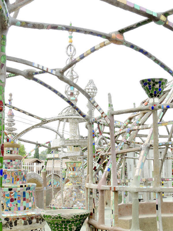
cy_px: 116
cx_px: 86
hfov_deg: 29.1
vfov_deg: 38.2
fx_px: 333
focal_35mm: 50
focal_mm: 8.9
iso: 100
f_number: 8
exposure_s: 1/60
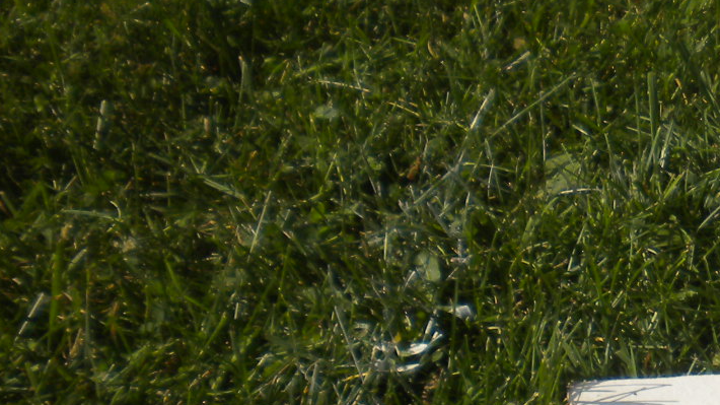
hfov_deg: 17.9
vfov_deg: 10.9
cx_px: 998
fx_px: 2100
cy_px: 385
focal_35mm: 110
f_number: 4.6
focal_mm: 6.3
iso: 80
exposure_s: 1/1000
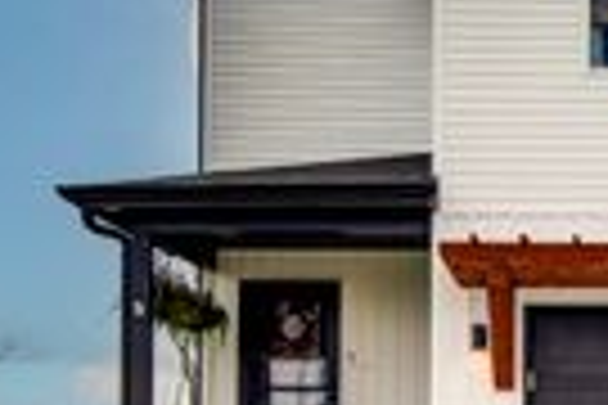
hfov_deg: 21.3
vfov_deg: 15.2
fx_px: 1503
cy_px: 376
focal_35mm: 89
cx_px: 725
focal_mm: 24
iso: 100
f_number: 6.3
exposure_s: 1/400
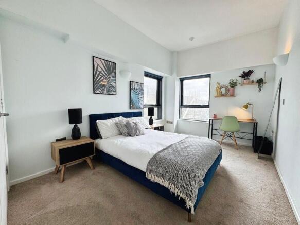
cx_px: 150
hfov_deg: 102.1
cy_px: 112
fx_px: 121
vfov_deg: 85.7
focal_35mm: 14
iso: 40
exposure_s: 1/100
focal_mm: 2.22
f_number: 2.2
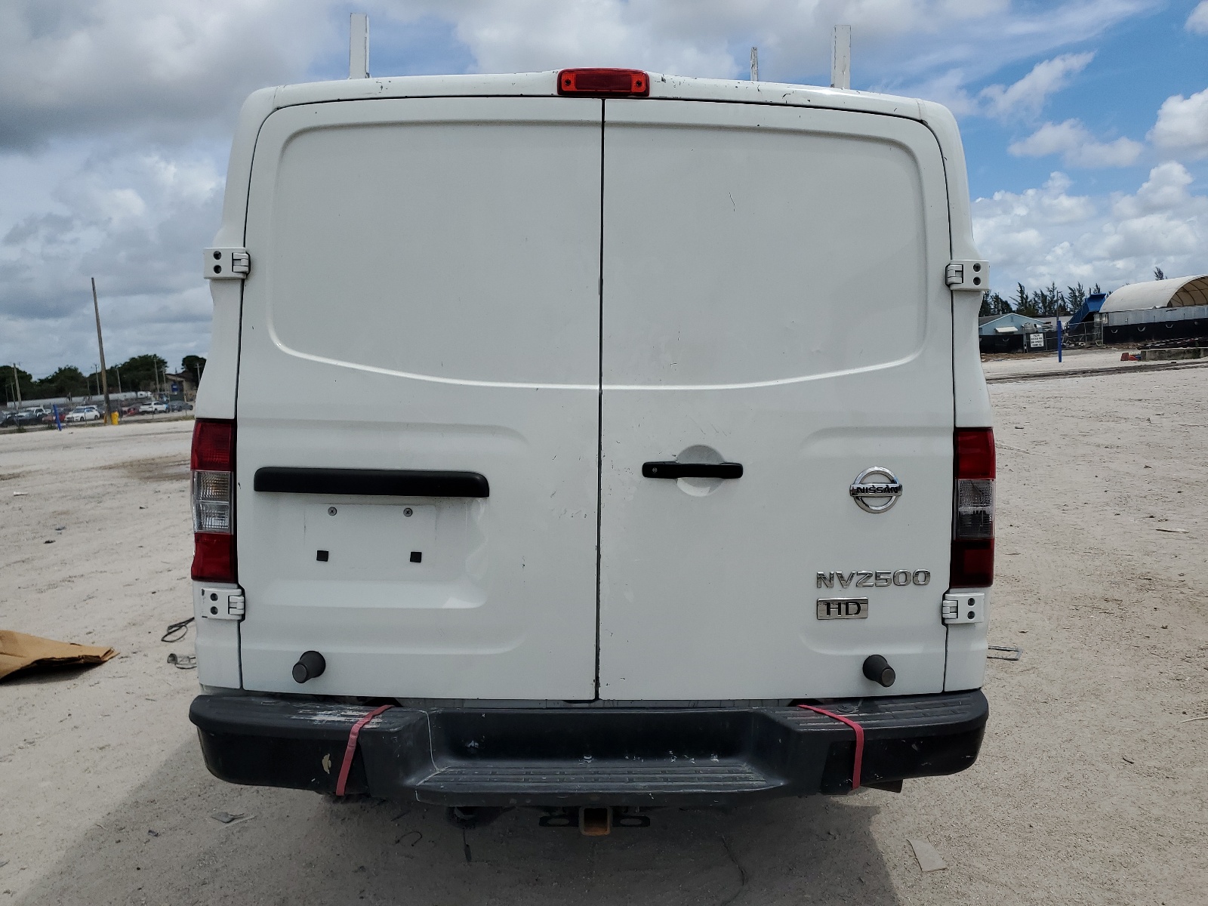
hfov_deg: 67.3
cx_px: 604
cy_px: 453
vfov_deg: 53.1
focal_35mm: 26
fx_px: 907
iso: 50
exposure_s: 1/10000
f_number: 1.5
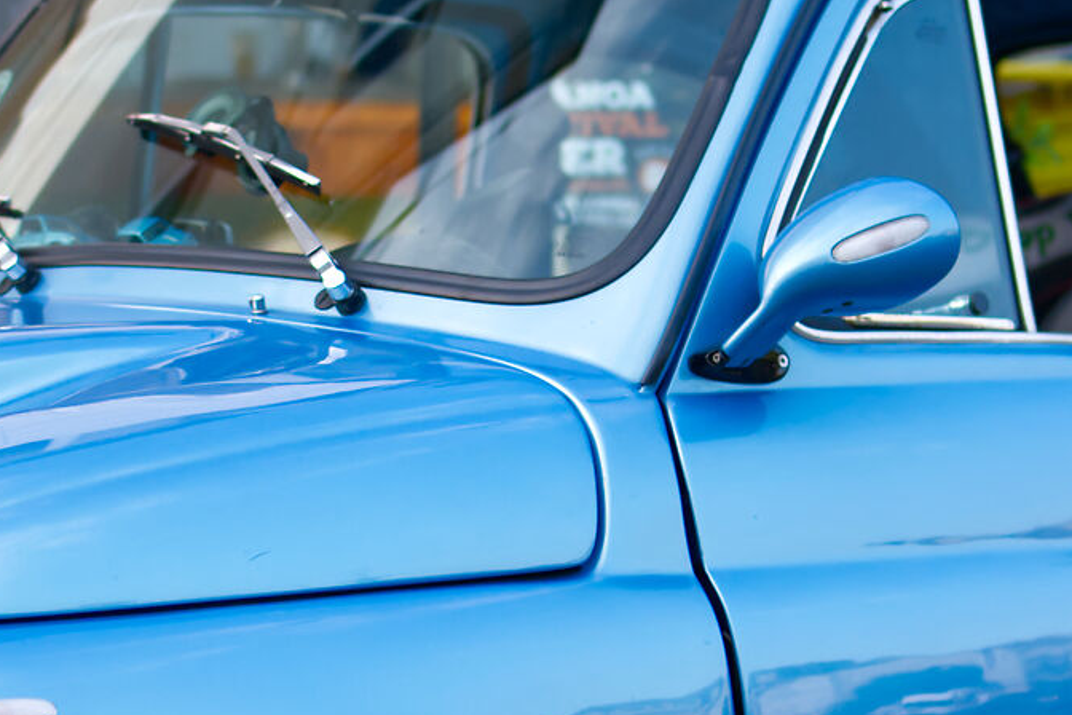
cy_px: 494
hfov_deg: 16.4
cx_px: 475
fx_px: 3722
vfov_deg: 11.0
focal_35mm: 125
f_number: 2
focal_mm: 35
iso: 640
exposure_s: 1/3200
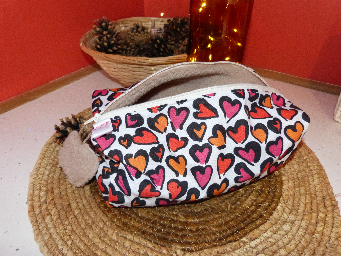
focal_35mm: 25
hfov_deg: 69.4
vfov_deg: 54.9
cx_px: 170
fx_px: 246
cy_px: 128
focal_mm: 4.5
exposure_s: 1/15
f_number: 2.8
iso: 800
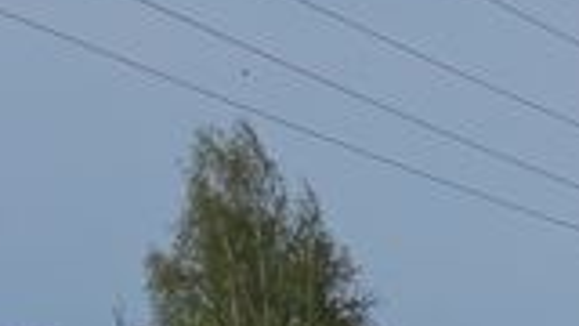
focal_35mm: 188
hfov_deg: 10.2
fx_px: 2886
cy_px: 1337
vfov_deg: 5.5
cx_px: 1328
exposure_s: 1/646
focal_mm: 4
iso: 20
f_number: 1.8
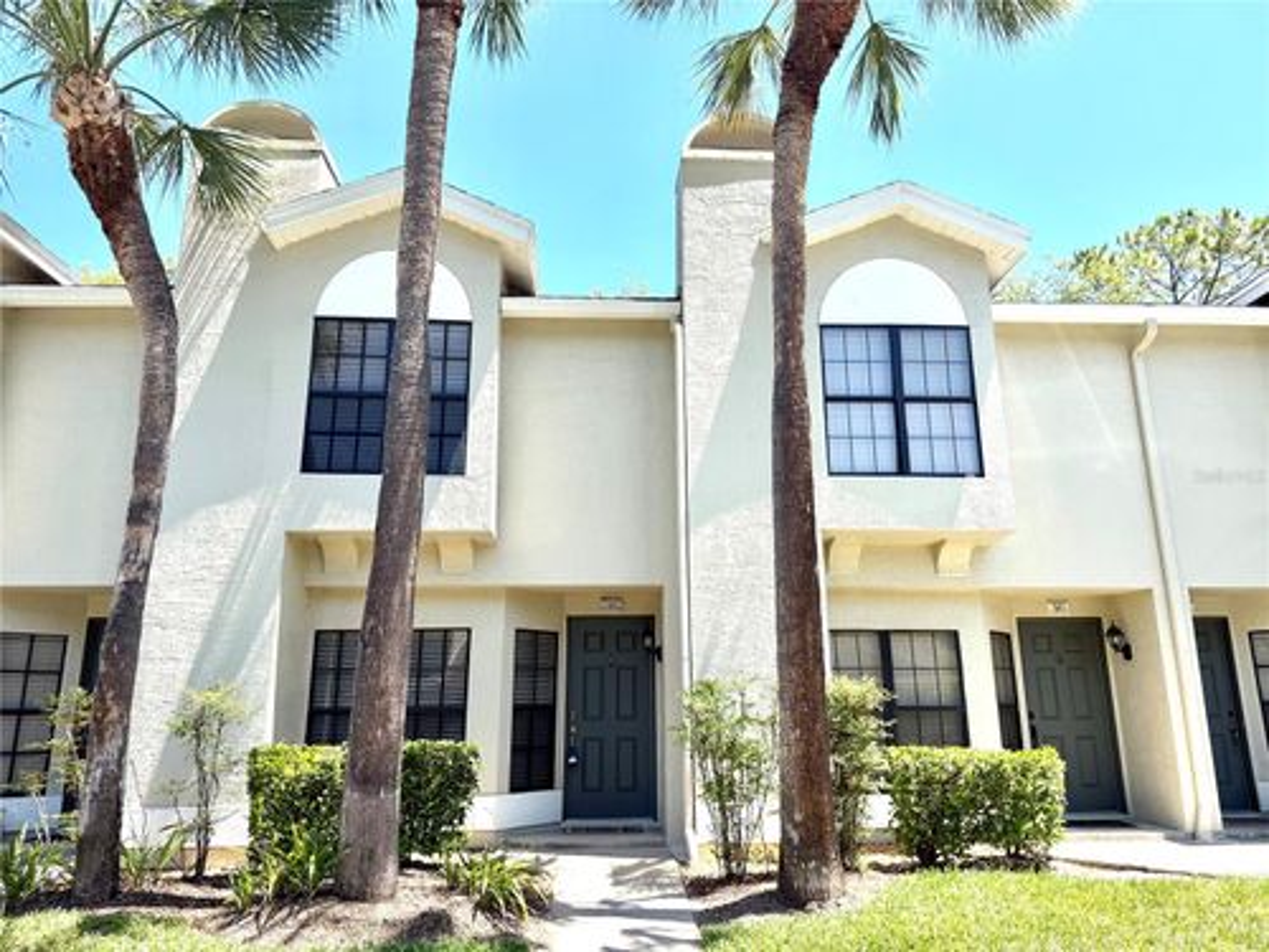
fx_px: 880
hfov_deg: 71.6
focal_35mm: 24
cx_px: 634
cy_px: 476
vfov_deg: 56.8
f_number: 1.78
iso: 80
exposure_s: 1/2110
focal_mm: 6.76
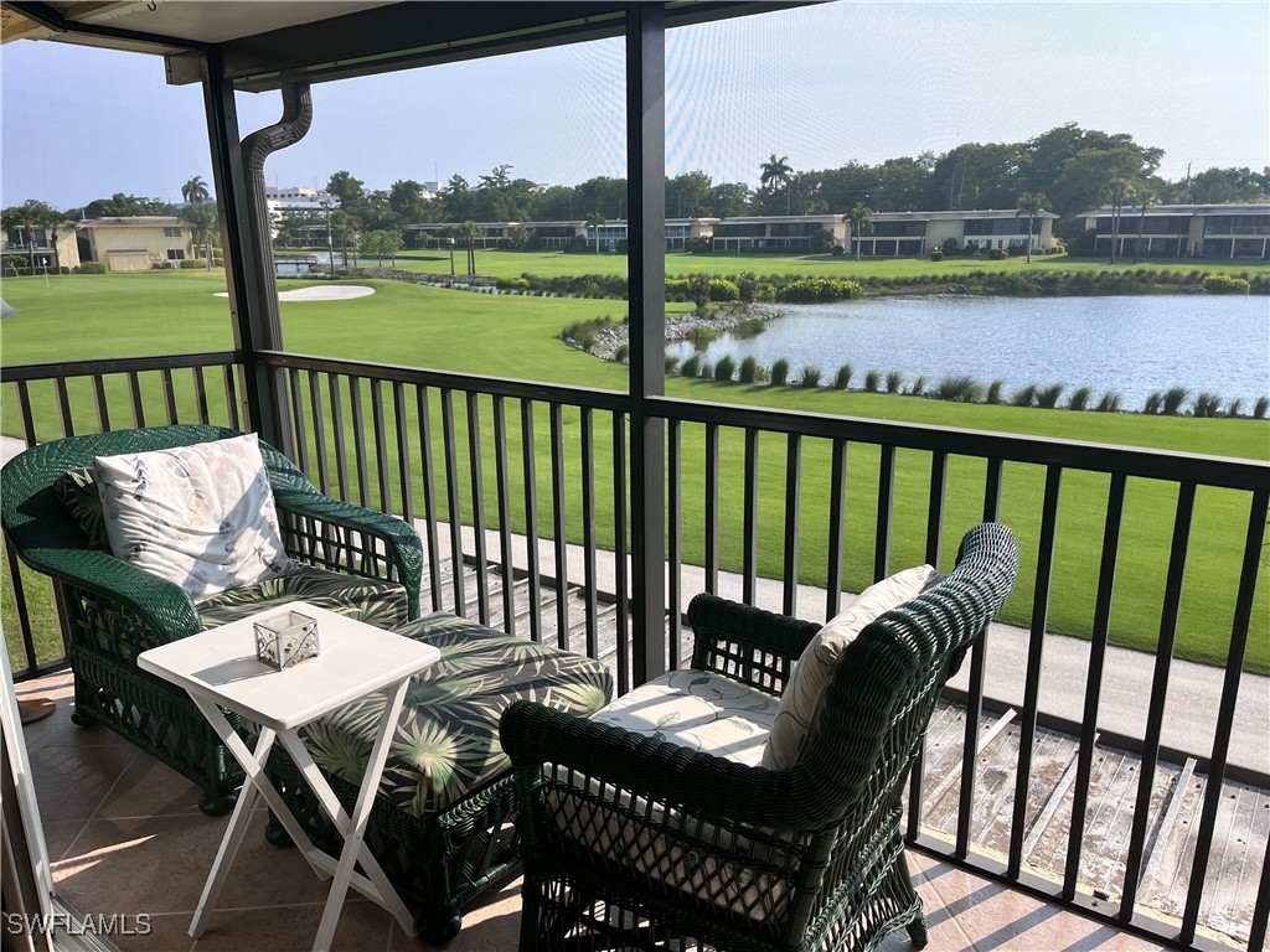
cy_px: 476
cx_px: 635
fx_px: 954
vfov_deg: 53.1
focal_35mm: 26
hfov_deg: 67.3
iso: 50
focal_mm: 5.1
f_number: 1.6
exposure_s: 1/1992
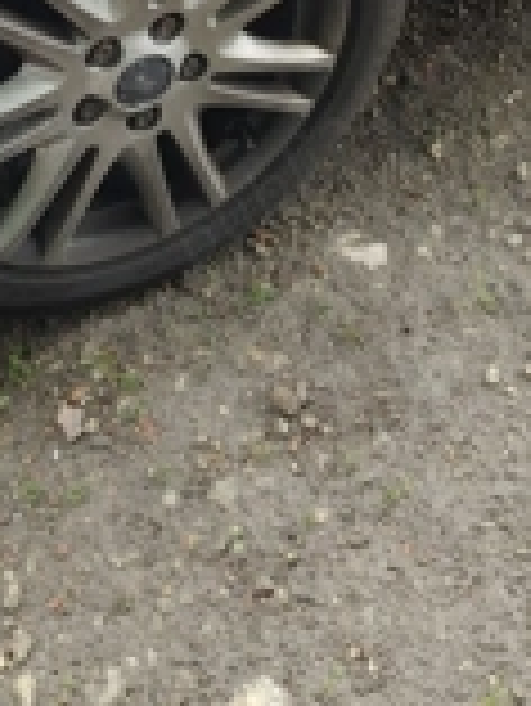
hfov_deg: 23.9
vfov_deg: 28.2
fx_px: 1246
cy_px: -112
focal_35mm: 61
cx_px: 162
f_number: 1.8
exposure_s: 1/100
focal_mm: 5.59
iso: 200
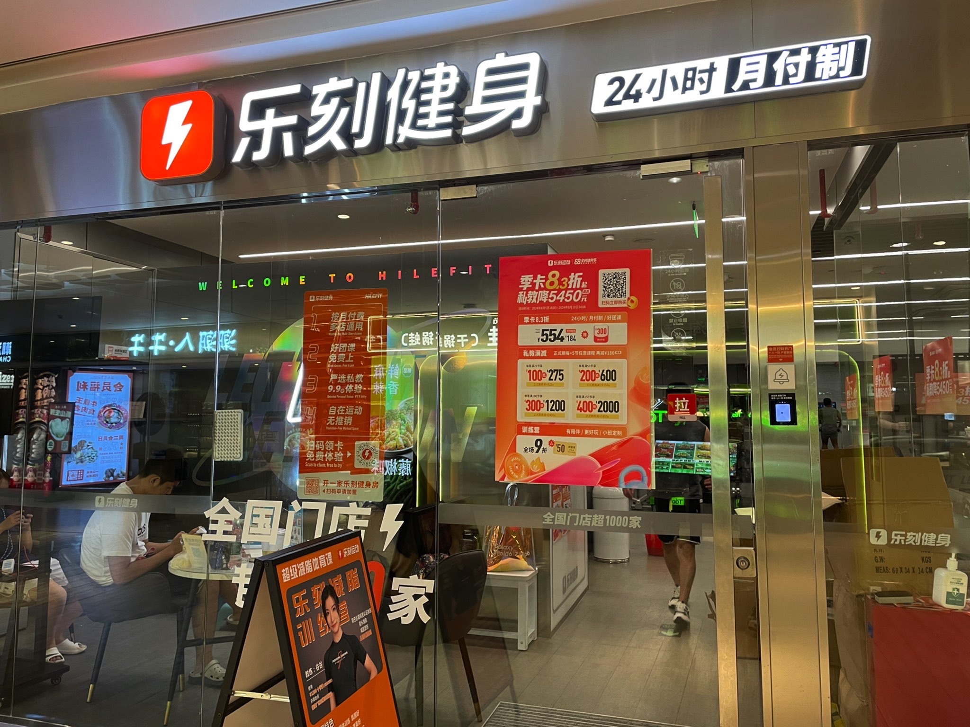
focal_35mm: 26
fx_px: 729
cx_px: 485
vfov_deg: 53.1
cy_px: 364
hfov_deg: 67.3
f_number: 1.6
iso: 80
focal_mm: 4.2
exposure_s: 1/50
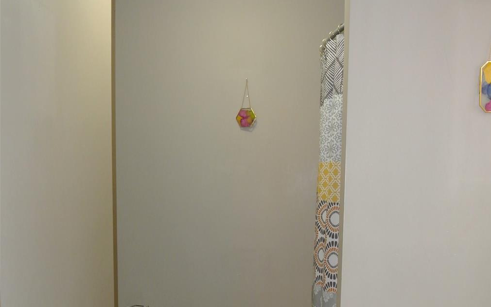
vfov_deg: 27.9
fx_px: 602
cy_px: 253
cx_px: 249
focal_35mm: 45
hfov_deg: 44.4
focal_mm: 11
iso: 800
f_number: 3.5
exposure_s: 1/60
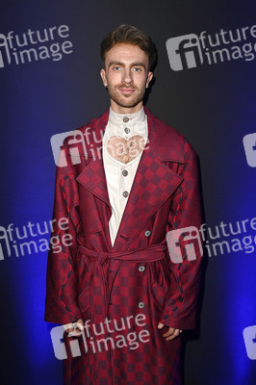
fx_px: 321
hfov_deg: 43.5
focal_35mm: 30
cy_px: 192
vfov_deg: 62.0
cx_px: 128
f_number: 5.6
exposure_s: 1/40
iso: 2000
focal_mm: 30
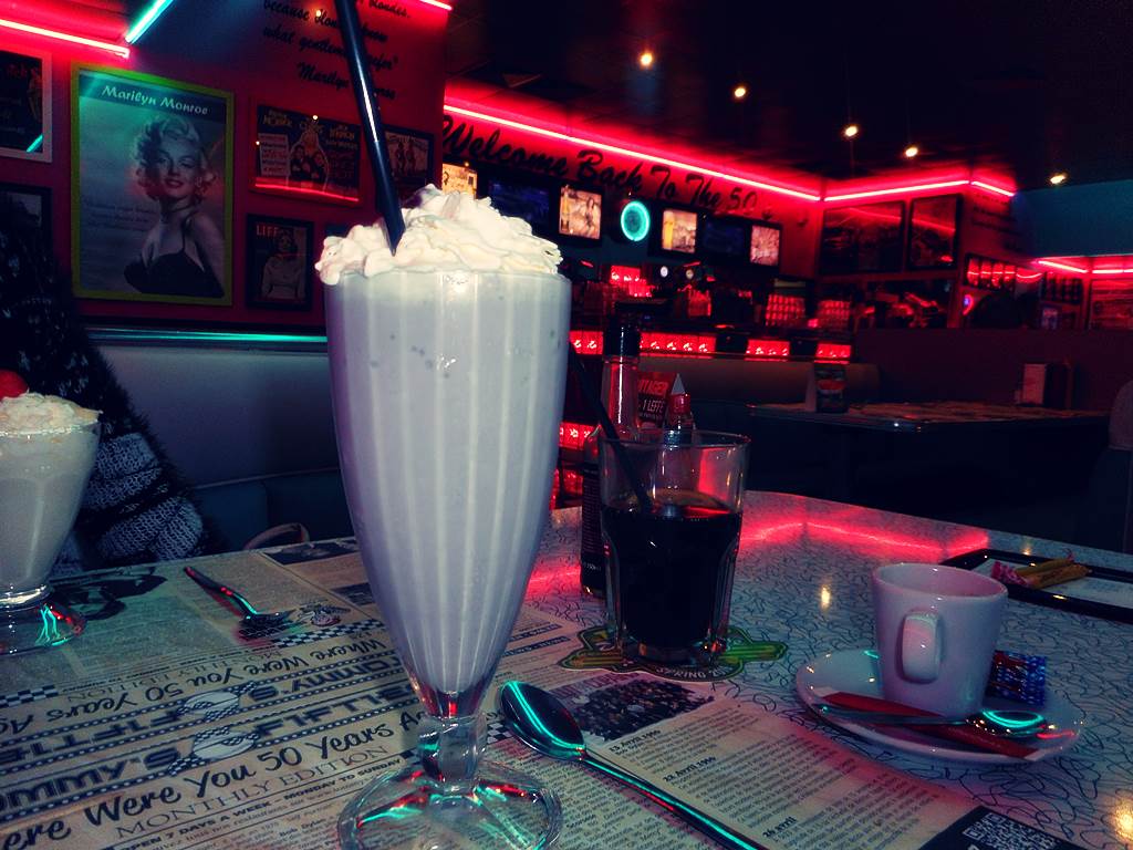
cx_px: 566
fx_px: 818
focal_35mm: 25
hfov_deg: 69.4
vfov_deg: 54.9
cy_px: 425
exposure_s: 1/25
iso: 80
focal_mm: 4.5
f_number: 3.7
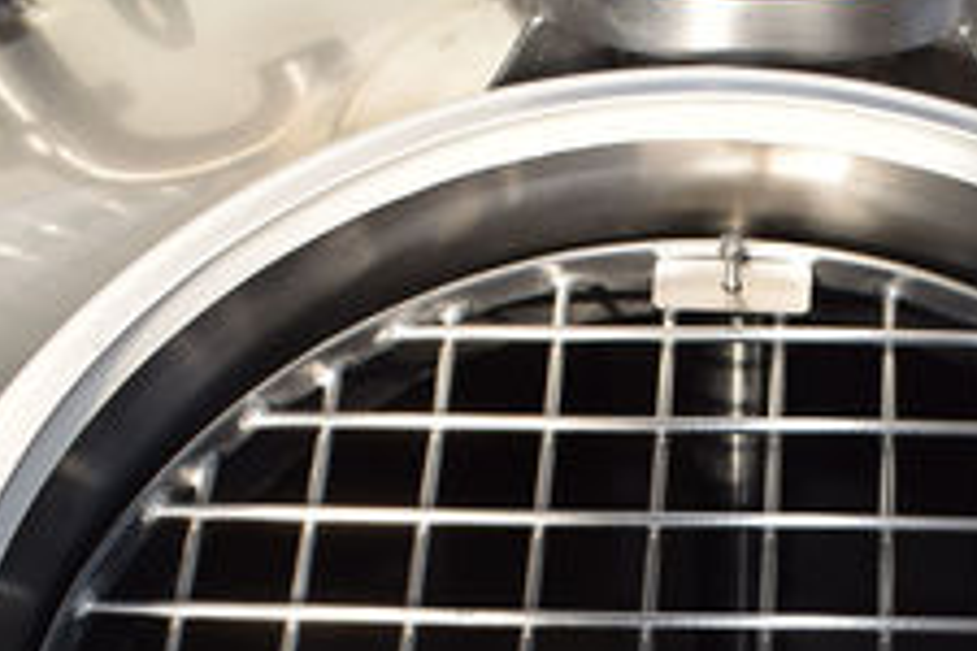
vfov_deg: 18.0
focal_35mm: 72
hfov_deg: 27.6
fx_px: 1954
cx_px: 769
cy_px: 781
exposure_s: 1/125
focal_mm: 18
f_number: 5.6
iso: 125
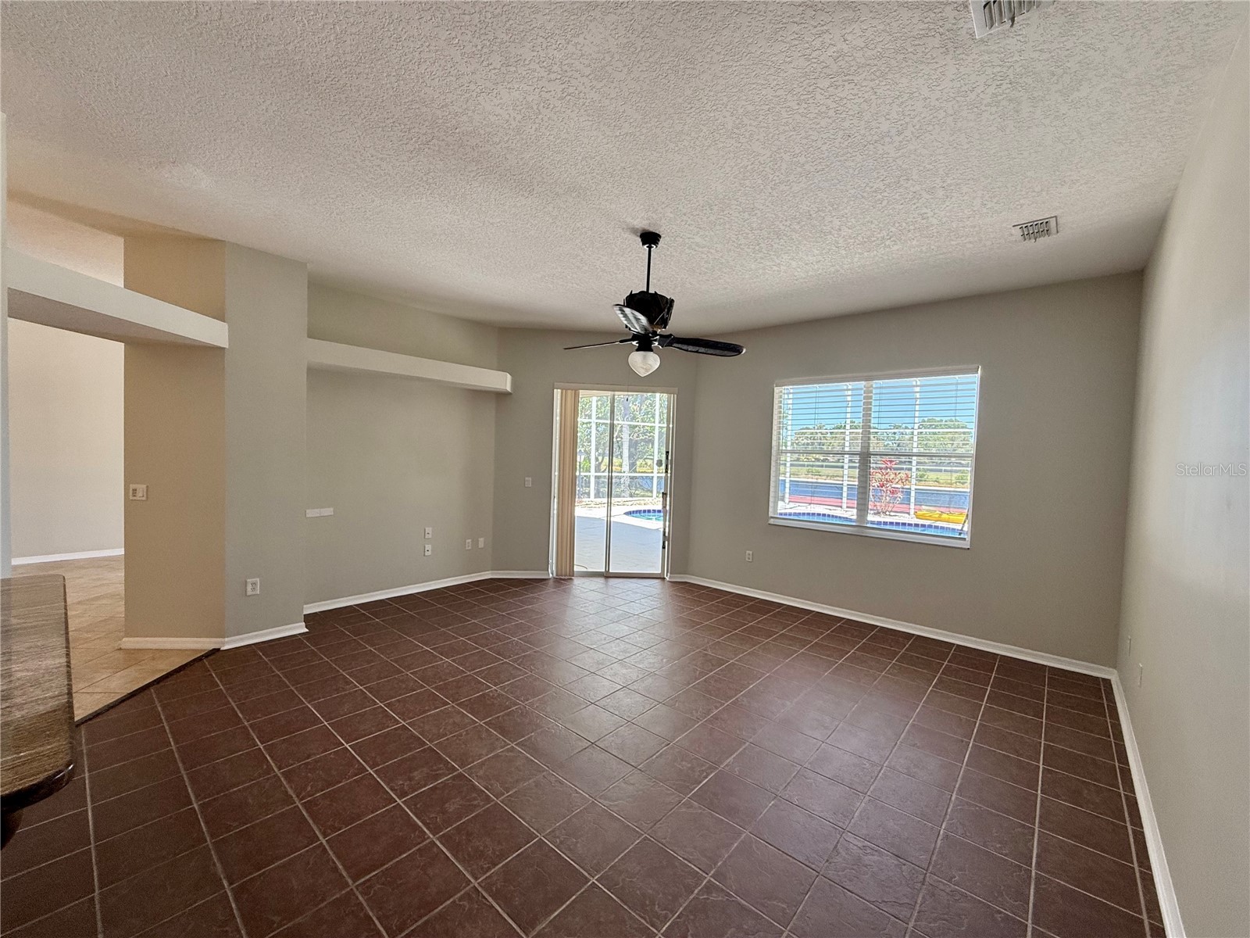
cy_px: 469
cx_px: 625
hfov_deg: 102.1
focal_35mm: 14
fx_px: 506
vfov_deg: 85.7
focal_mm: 2.22
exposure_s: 1/100
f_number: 2.2
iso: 64
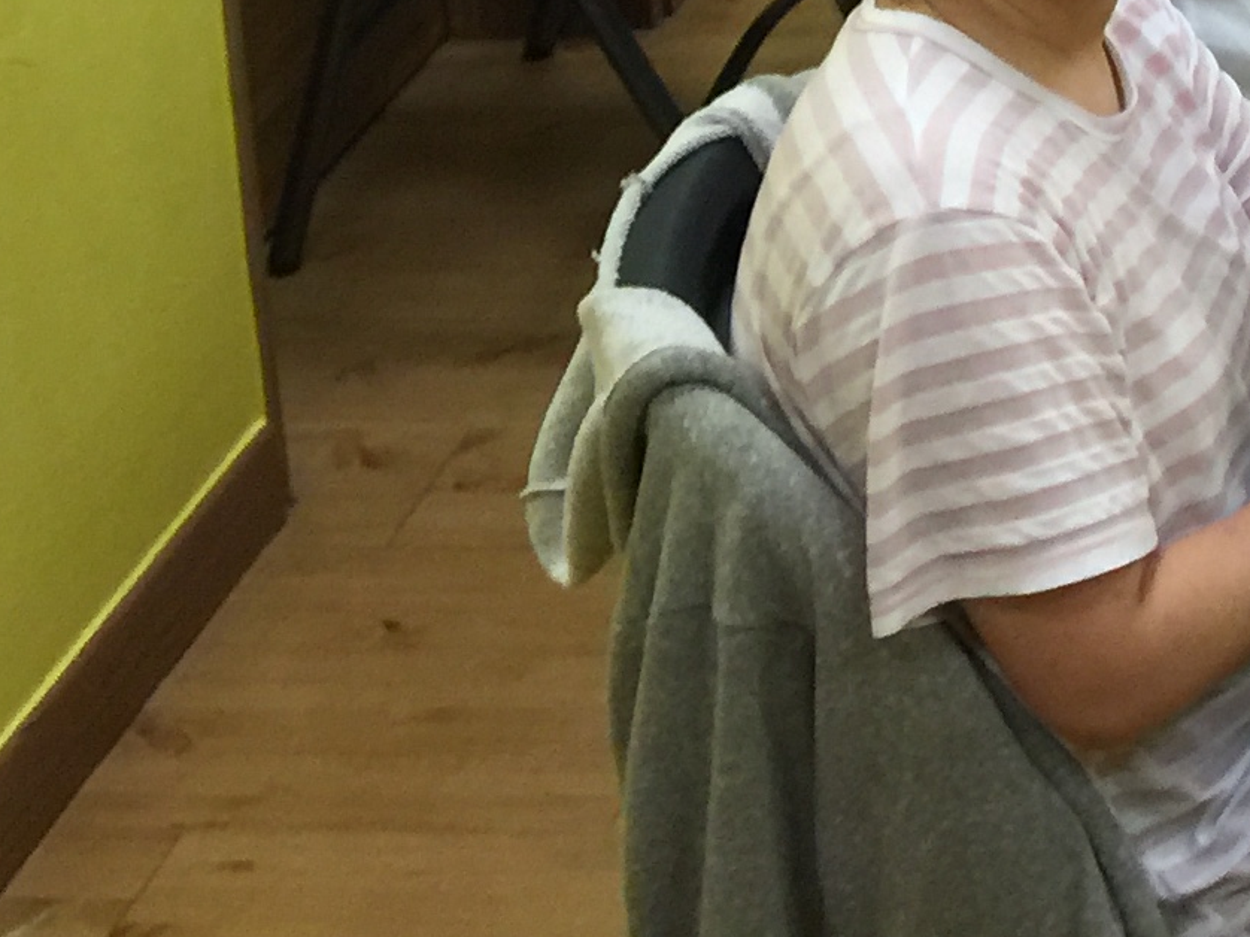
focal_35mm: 113
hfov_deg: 15.5
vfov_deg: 11.8
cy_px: -885
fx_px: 4079
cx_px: 2108
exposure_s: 1/30
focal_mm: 4.15
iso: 50
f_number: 2.2
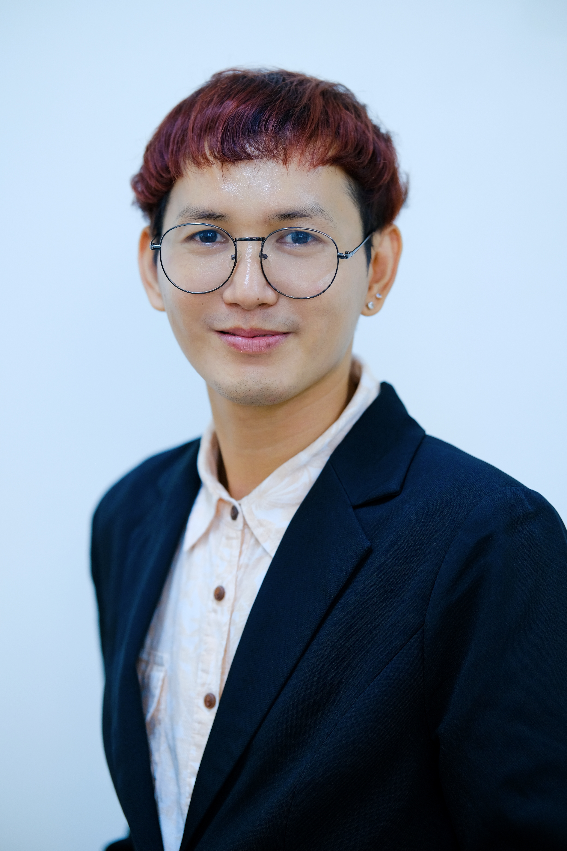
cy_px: 426
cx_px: 284
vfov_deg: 18.1
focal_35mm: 113
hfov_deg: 12.1
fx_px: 2669
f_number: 1.4
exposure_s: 1/200
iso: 400
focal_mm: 75
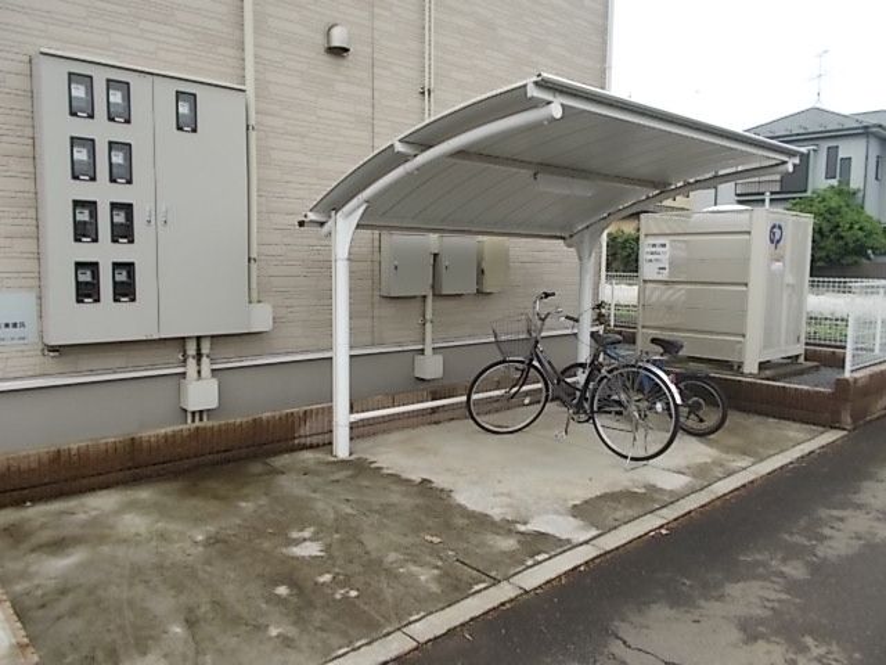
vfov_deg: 53.1
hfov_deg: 67.3
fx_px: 665
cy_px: 332
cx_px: 443
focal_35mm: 26
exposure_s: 1/200
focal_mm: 4.6
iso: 80
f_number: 3.2
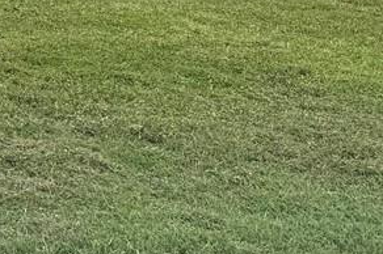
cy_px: -211
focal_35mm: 137
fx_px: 1456
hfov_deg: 12.0
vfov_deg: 9.5
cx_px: -551
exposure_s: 1/4049
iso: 80
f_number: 1.78
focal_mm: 6.76
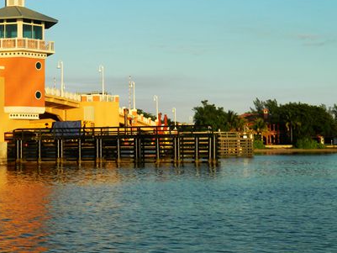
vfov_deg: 16.7
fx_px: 857
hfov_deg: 22.2
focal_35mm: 88
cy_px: 63
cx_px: 116
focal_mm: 8.4
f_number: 3.6
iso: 80
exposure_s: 1/640
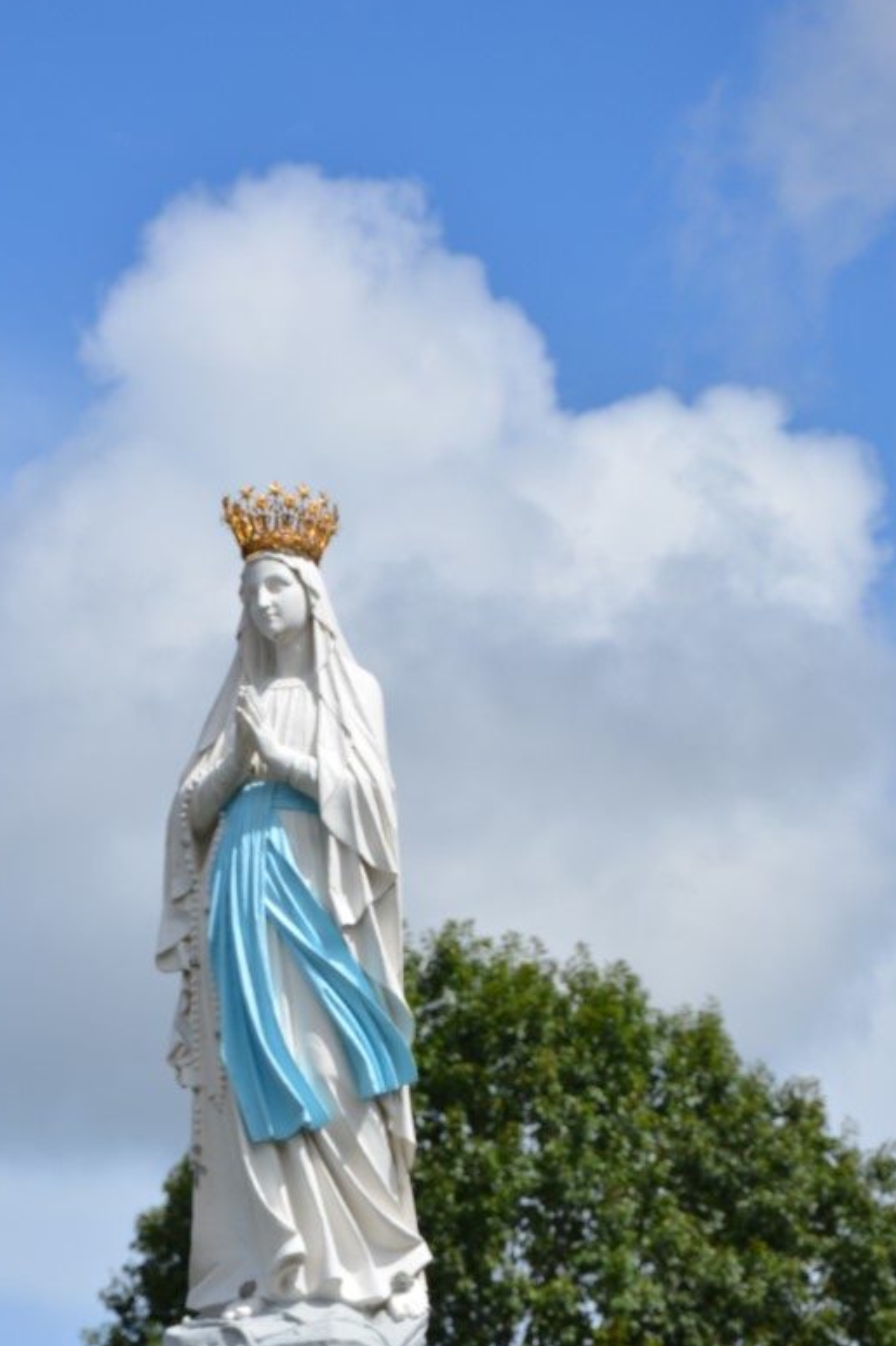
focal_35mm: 168
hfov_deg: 8.2
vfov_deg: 12.2
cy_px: 871
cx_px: 313
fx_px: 6265
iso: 200
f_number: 8
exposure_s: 1/1000
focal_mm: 75
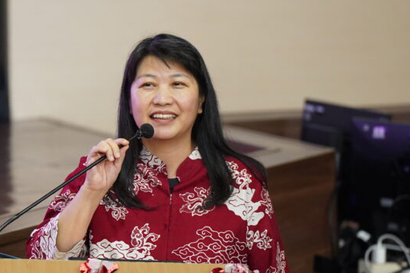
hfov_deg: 4.7
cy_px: 172
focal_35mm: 435
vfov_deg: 3.2
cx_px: 133
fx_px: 4952
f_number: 2.8
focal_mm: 200
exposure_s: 1/100
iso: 3200
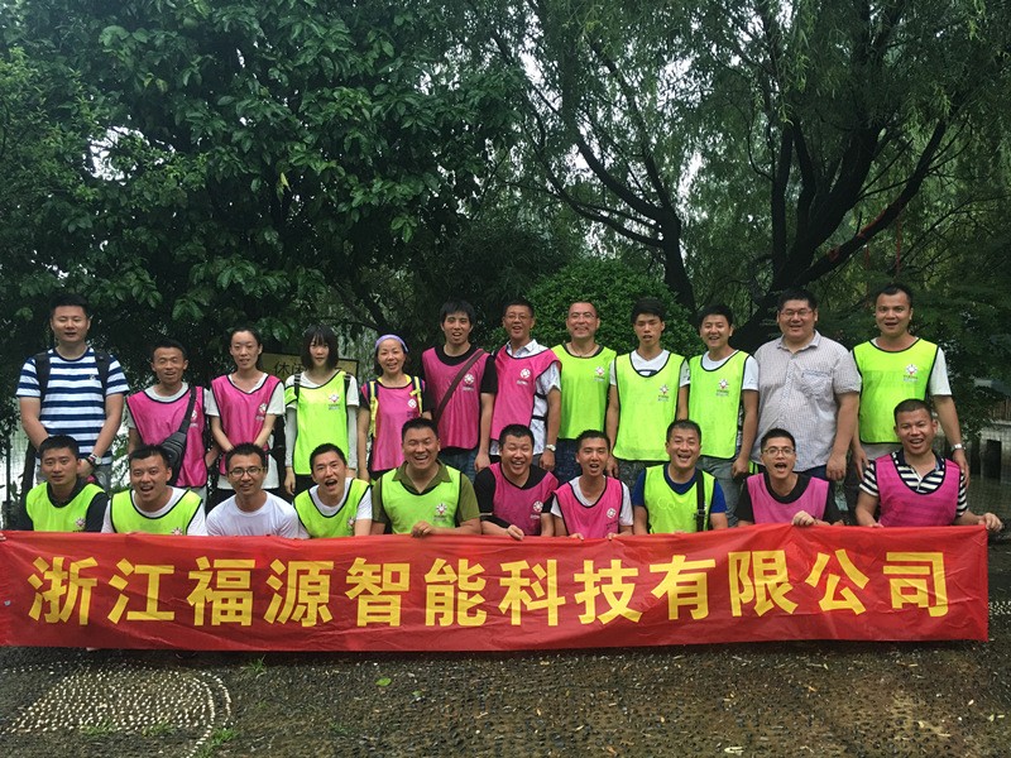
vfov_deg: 48.2
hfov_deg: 61.7
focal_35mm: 29
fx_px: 847
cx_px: 506
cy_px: 379
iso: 64
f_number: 2.2
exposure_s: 1/33
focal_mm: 4.15
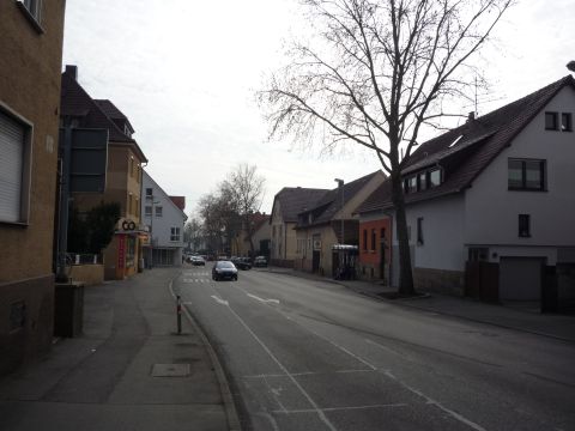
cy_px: 216
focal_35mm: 32
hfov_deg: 56.8
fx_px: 532
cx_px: 288
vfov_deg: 44.2
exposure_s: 1/640
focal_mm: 5.2
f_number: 5.6
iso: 100
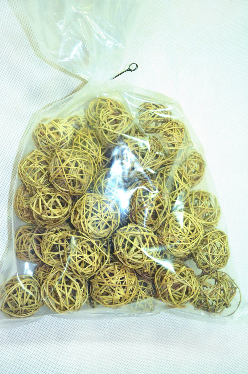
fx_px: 467
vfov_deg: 43.7
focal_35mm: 45
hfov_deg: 29.7
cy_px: 187
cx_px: 124
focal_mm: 30
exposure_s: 1/60
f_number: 4.5
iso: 900
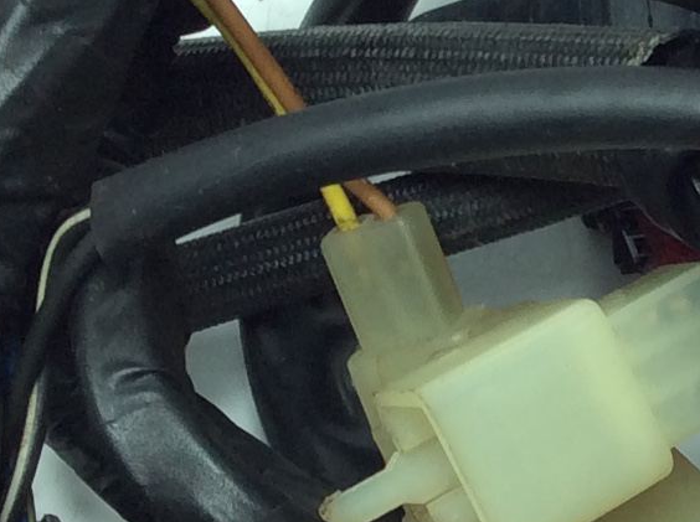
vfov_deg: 10.1
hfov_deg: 12.9
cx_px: 978
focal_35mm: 147
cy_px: 285
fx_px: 2968
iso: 32
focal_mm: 3.3
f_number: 2.4
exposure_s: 1/166
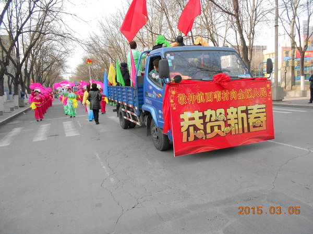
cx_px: 156
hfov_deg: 67.3
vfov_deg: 53.1
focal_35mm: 26
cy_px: 117
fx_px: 235
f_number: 3.2
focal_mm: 4.6
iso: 400
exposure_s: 1/800
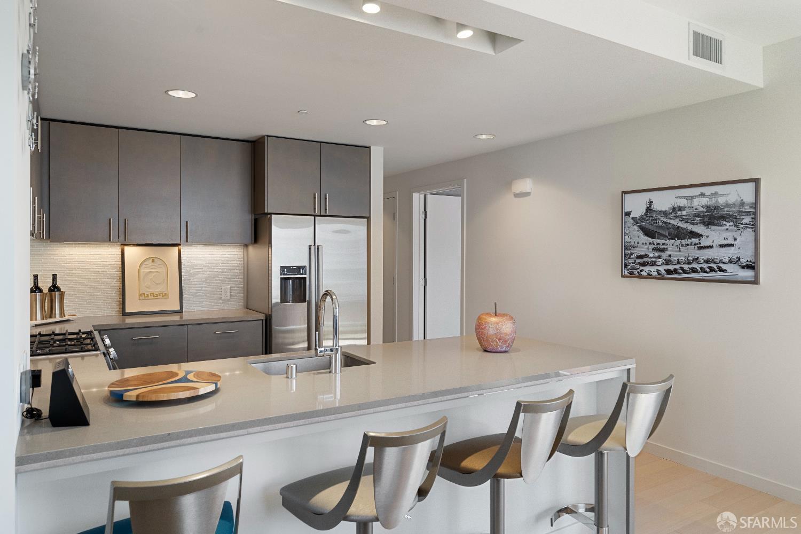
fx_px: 534
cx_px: 400
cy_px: 267
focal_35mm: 24
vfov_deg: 53.1
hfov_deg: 73.7
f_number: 8
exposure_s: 1/8
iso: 640
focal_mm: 24
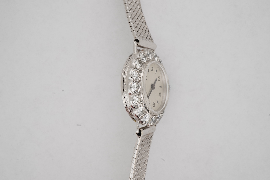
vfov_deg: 29.9
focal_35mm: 45
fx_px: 338
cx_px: 135
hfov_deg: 43.6
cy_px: 90
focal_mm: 30
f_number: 22
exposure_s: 1/125
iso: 320
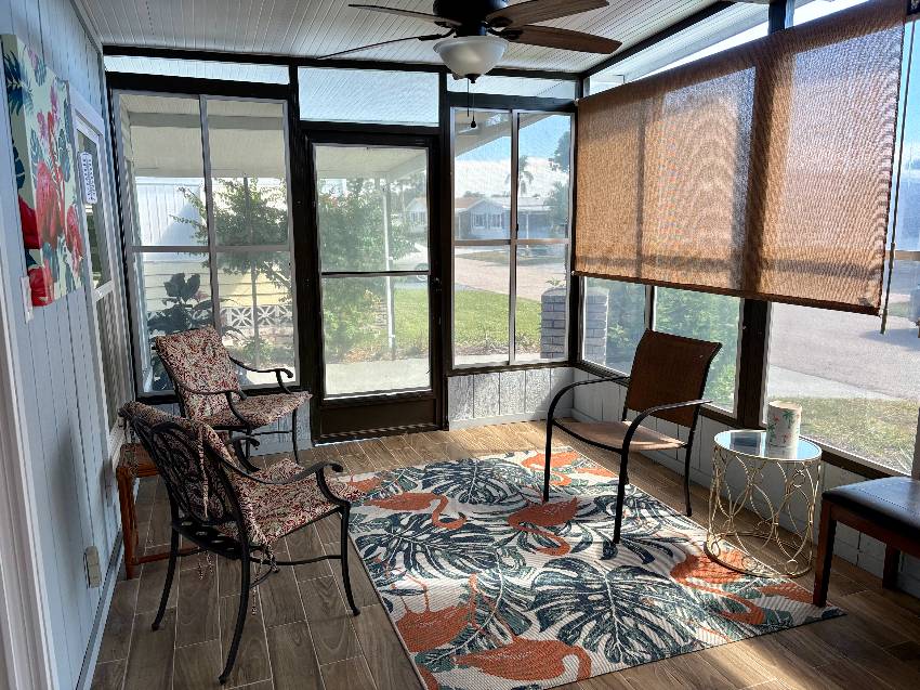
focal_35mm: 26
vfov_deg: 53.0
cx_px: 460
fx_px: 691
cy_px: 345
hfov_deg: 67.3
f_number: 1.6
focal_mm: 5.96
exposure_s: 1/120
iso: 50
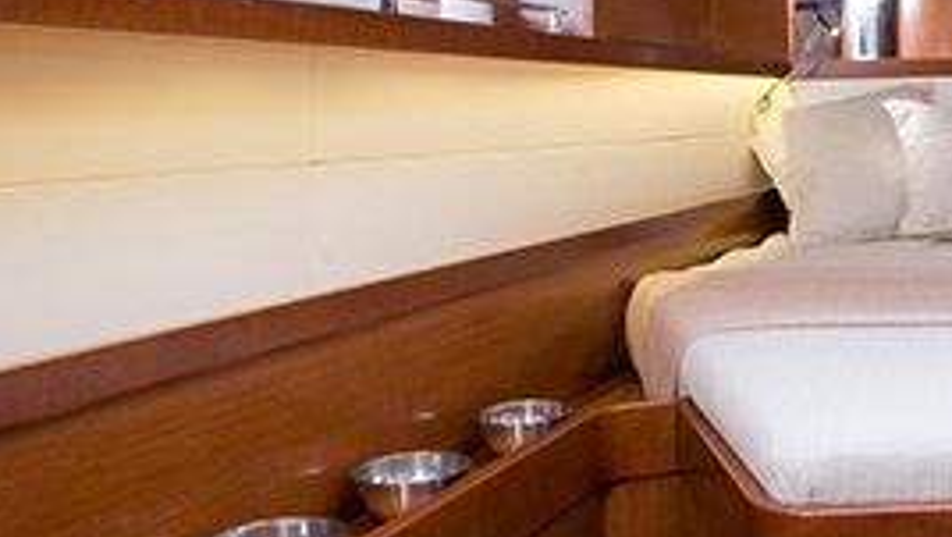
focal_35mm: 50
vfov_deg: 23.5
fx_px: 1263
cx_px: 895
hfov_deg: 37.9
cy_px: 73
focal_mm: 16
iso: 200
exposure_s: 1/3
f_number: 14
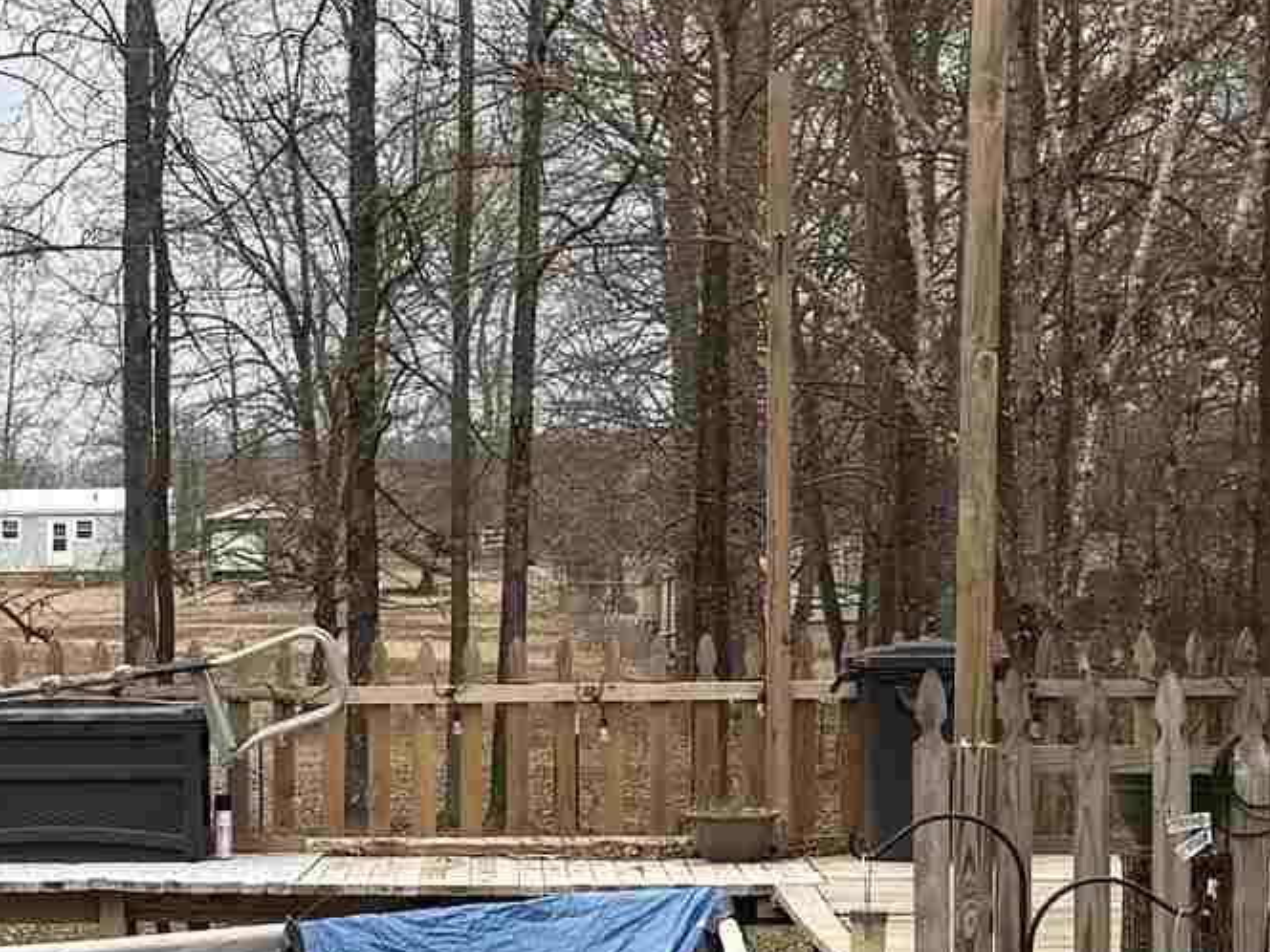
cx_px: 115
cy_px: 765
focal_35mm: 111
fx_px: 4072
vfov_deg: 13.3
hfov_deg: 17.5
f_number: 1.78
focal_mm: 6.76
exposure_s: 1/284
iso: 64
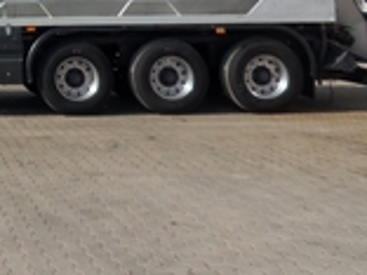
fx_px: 785
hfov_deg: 23.2
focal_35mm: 74
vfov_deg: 18.4
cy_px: -92
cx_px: -115
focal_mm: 4.2
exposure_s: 1/250
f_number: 7.5
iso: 80
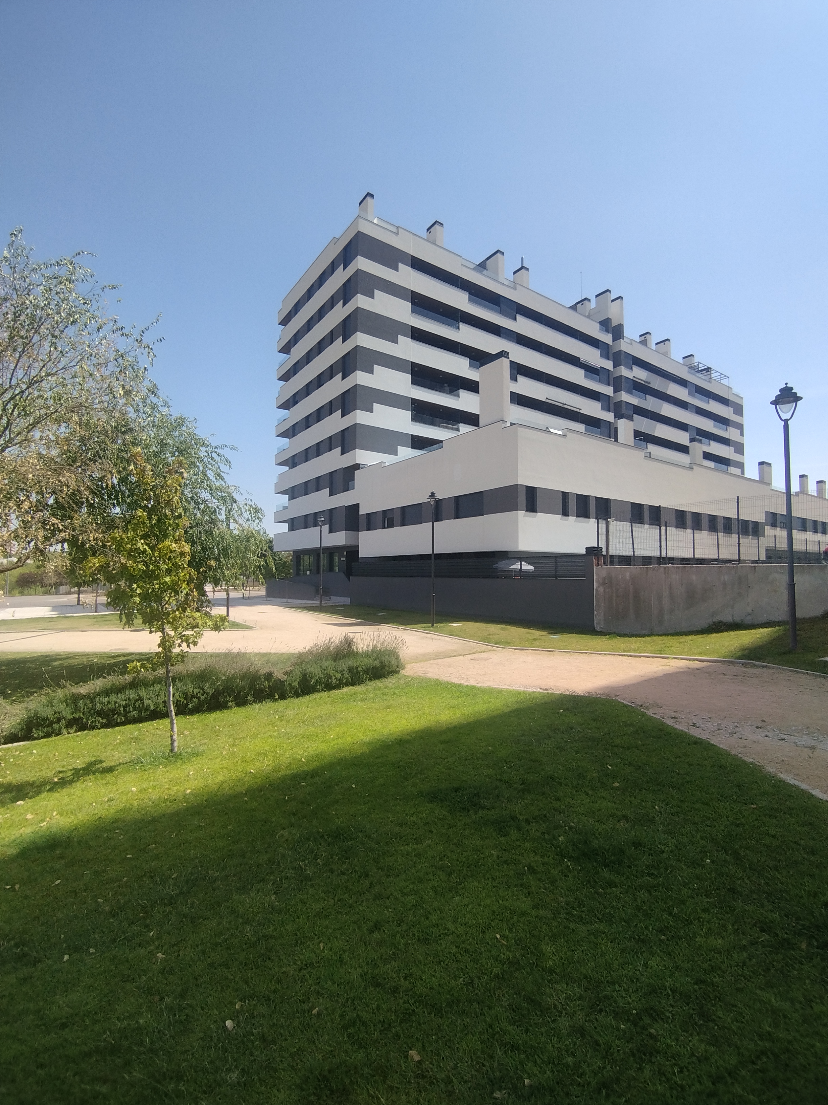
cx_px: 414
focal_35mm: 16
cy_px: 552
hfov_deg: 78.1
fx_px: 510
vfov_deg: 94.5
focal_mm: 1.65
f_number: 2.2
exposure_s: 1/1226
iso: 50
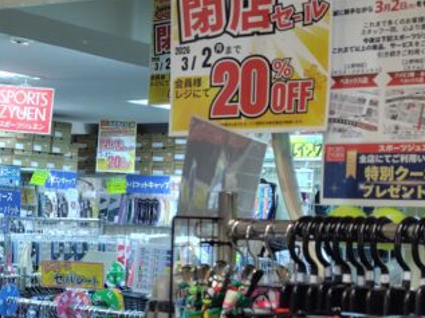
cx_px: -24
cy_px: 229
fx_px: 1141
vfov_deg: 15.8
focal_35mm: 93
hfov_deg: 20.3
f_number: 1.9
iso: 157
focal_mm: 5.6
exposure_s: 1/50
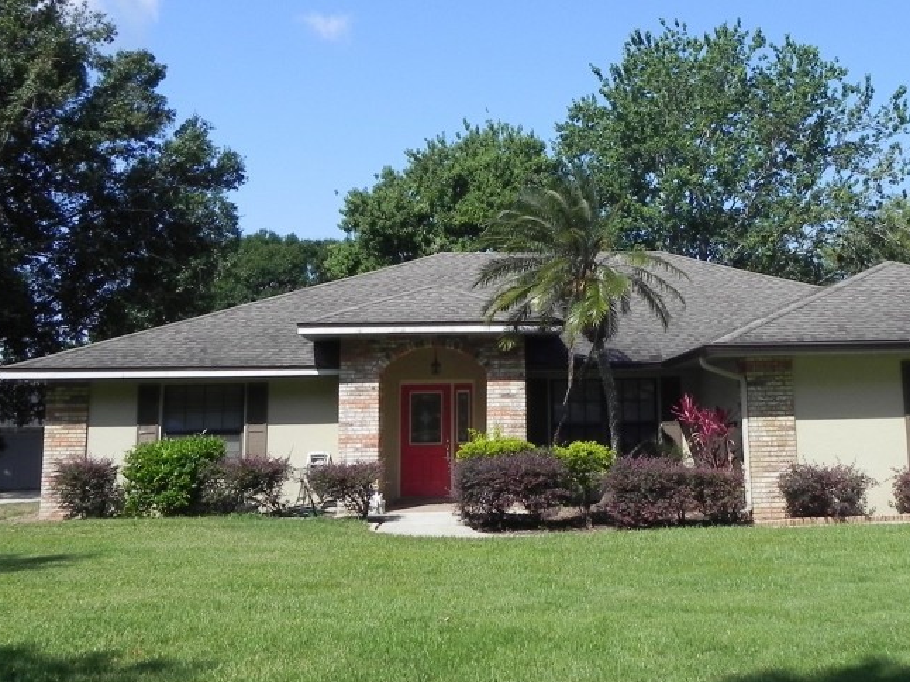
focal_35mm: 46
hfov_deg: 40.8
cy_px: 225
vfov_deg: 31.2
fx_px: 1209
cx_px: 593
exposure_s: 1/348
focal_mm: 5.2
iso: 160
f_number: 7.1
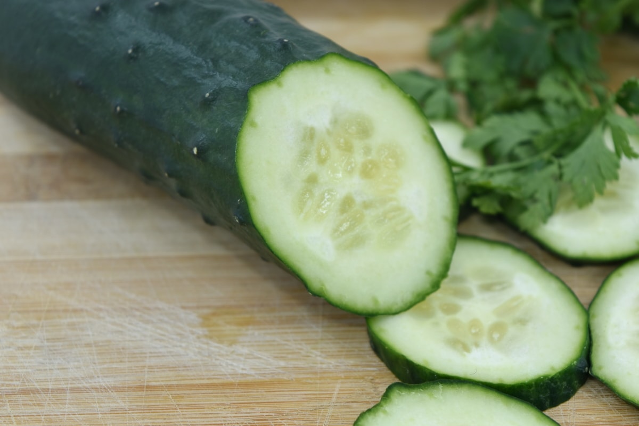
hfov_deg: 24.6
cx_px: 320
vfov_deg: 16.6
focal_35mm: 82
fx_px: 1464
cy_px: 213
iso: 100
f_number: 5.6
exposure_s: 1/200
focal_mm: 55
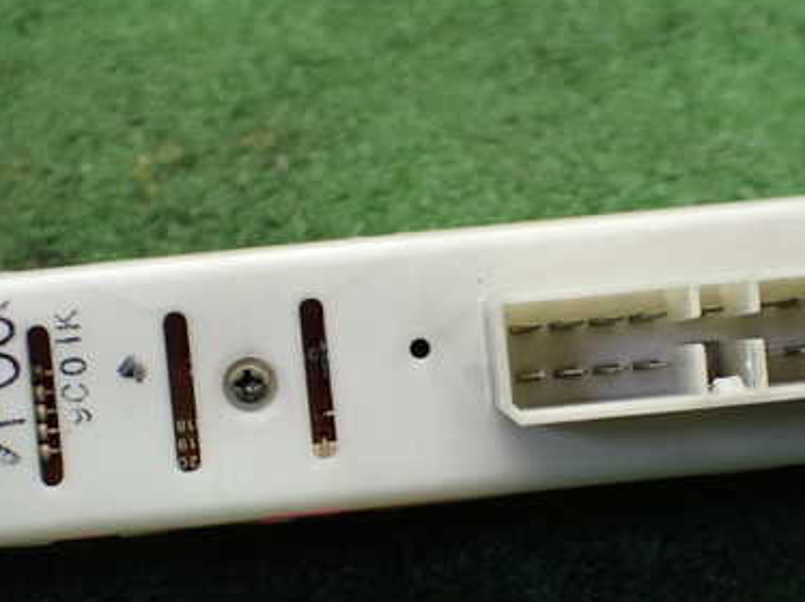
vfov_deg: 23.9
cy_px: 389
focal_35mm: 61
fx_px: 1418
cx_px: 452
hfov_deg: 31.7
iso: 800
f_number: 2.7
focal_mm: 6.83
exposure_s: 1/125
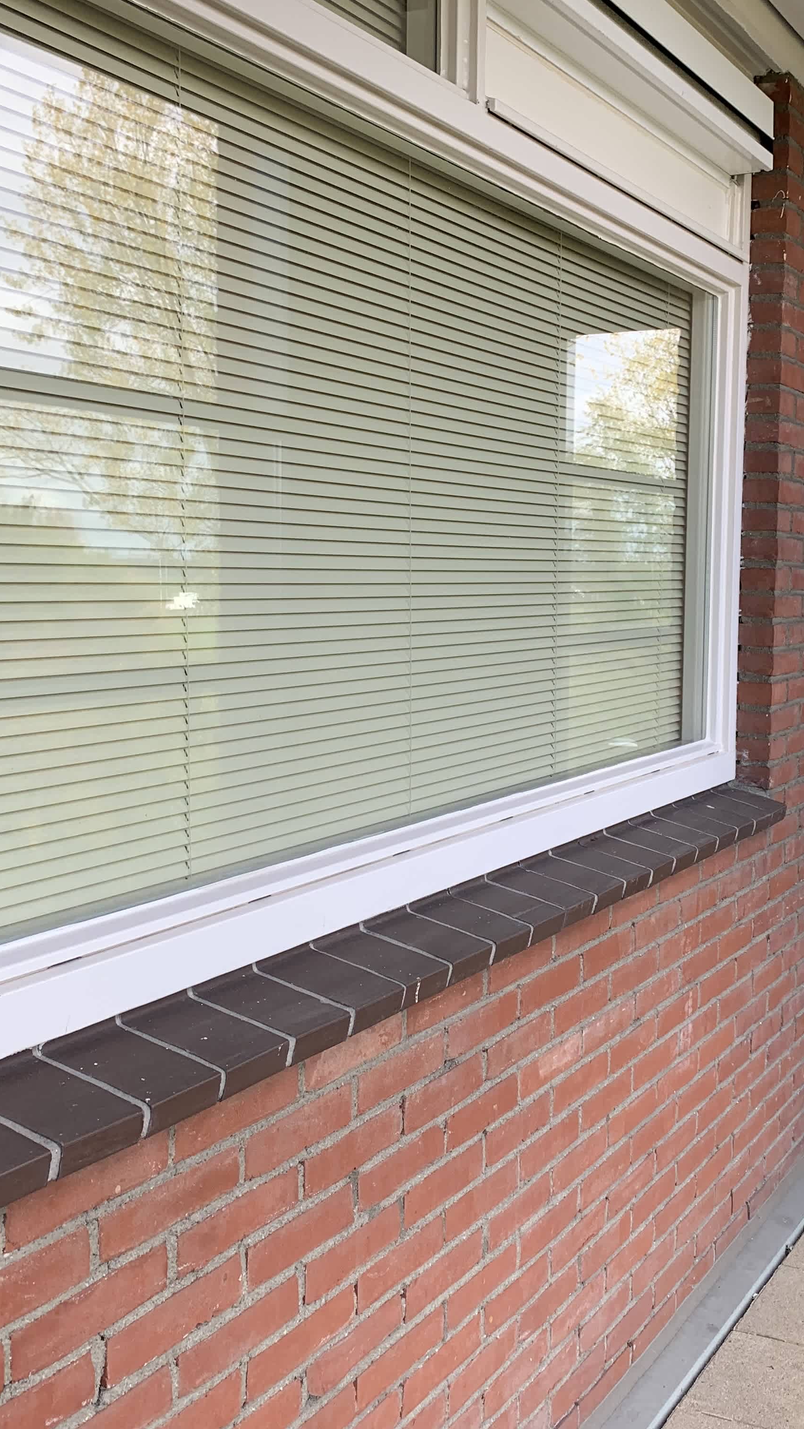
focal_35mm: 38
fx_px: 1440
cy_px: 711
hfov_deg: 30.8
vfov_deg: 52.8
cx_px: 569
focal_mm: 4.2
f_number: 1.8
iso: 25
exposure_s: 1/154
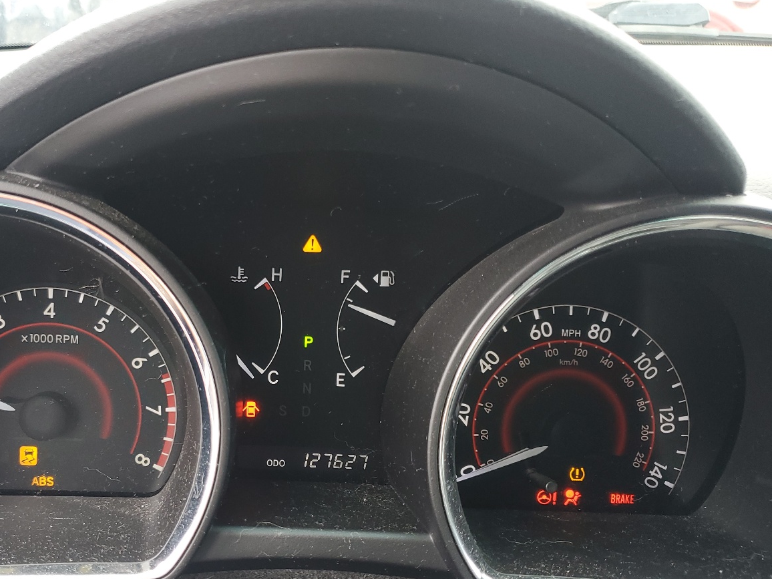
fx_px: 803
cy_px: 371
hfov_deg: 50.4
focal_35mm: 36
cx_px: 255
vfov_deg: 39.3
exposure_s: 1/60.2
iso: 56
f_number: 1.5
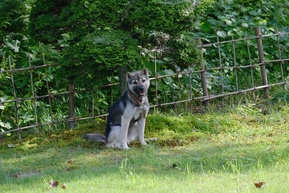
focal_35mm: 174
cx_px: 144
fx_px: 1396
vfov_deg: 7.9
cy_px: 96
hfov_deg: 11.8
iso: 1250
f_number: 4.2
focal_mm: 115.9
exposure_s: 1/1600
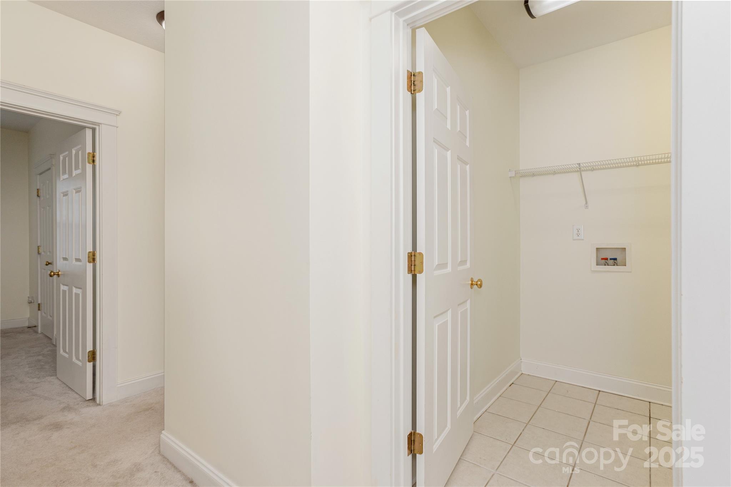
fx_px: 345
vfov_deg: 70.5
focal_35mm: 17
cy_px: 244
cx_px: 366
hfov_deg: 93.3
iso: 320
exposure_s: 1/200
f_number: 9
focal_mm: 17
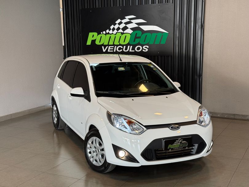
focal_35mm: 48
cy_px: 94
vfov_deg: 30.3
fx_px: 345
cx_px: 124
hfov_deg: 39.6
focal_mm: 6.76
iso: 80
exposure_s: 1/60
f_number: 1.78
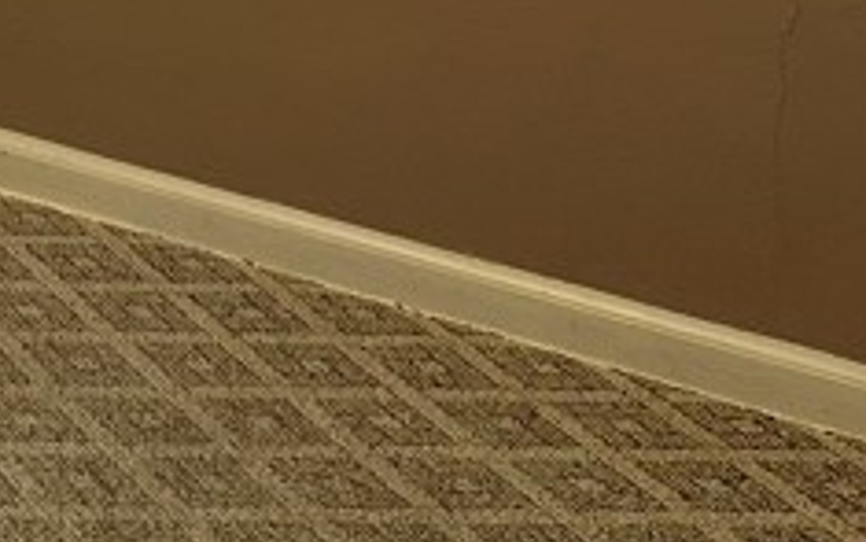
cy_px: -811
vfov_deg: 10.1
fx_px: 2620
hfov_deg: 17.0
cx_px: -435
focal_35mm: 111
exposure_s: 1/60
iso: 250
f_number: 1.78
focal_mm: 6.86
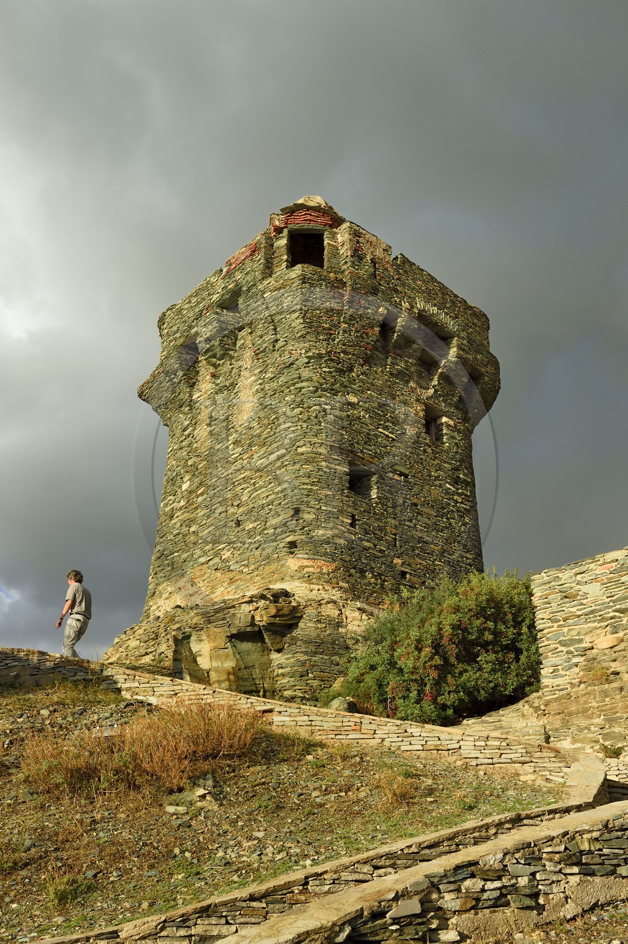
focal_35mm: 34
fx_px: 891
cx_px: 314
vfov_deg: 55.8
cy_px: 472
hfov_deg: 38.8
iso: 200
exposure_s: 1/200
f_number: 10
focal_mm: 34
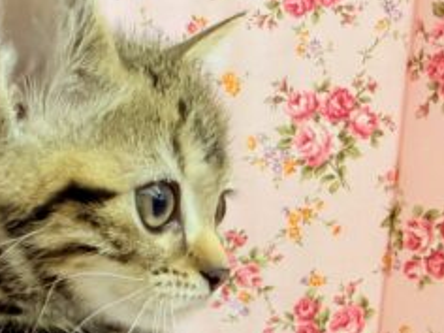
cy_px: 376
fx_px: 834
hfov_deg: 29.2
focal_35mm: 65
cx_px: 98
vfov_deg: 21.3
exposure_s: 1/100
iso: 250
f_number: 2.2
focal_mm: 2.22
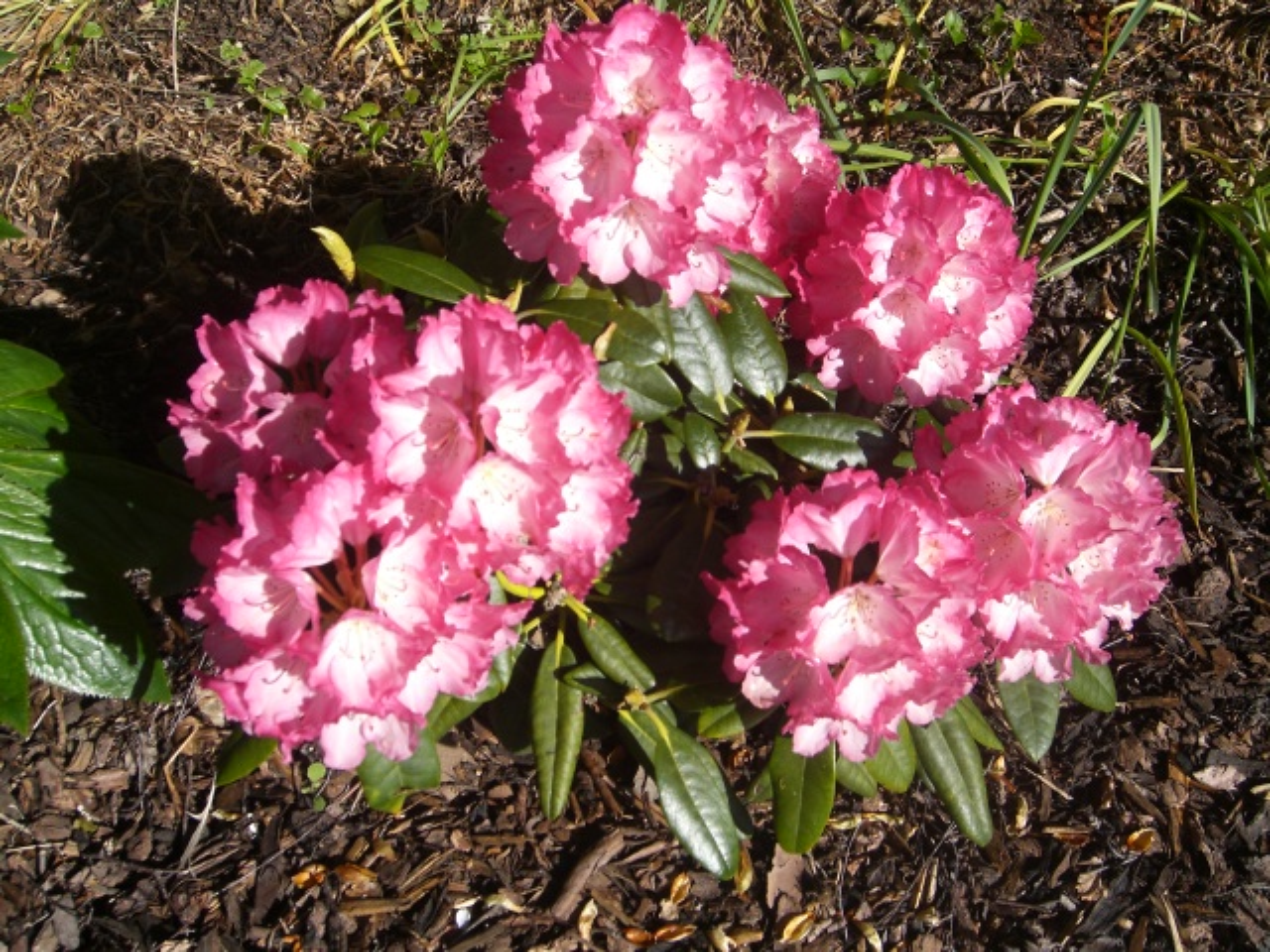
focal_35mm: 38
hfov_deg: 49.0
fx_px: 1394
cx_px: 635
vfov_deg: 37.7
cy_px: 476
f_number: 8
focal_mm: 7.9
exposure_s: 1/200
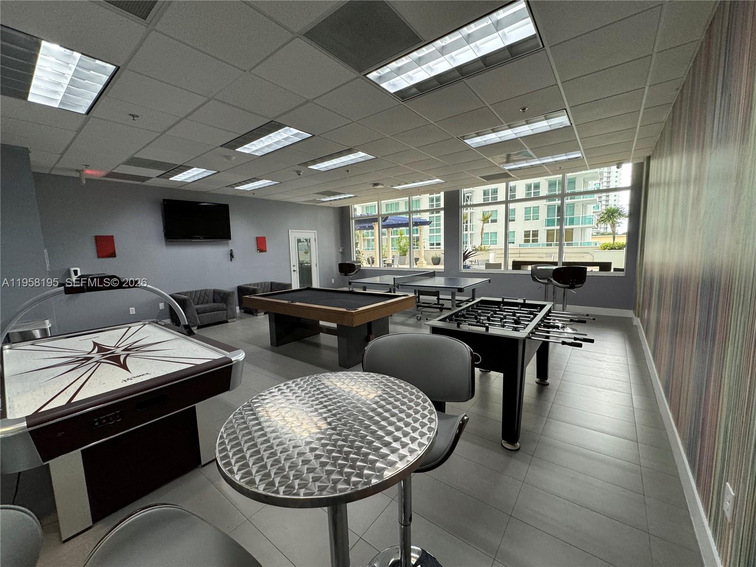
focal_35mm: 14
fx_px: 306
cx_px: 378
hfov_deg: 102.1
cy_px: 284
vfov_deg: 85.7
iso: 200
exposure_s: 1/120
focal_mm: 2.22
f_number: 2.2
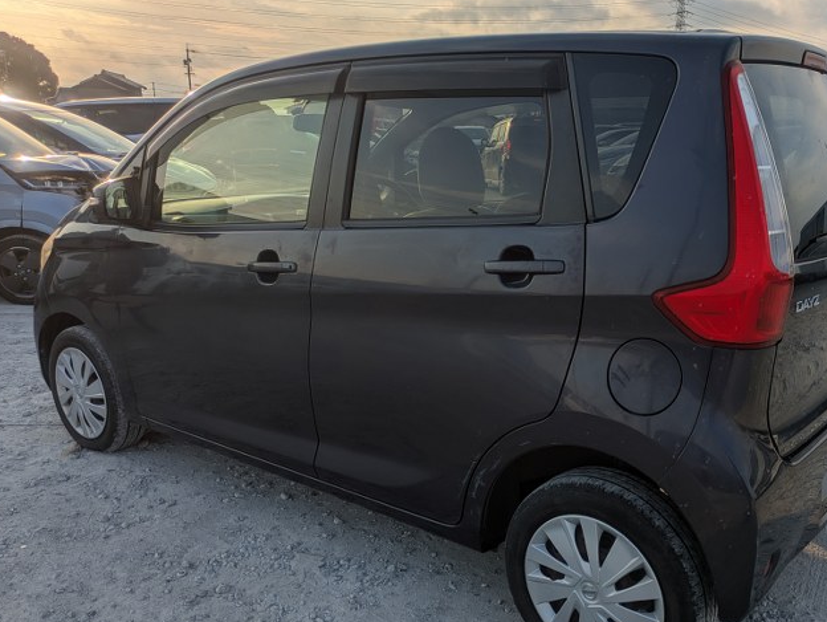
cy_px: 334
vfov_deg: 44.2
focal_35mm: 32
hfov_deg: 56.4
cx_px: 491
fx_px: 765
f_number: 1.89
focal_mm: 5.43
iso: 44
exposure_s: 1/3226
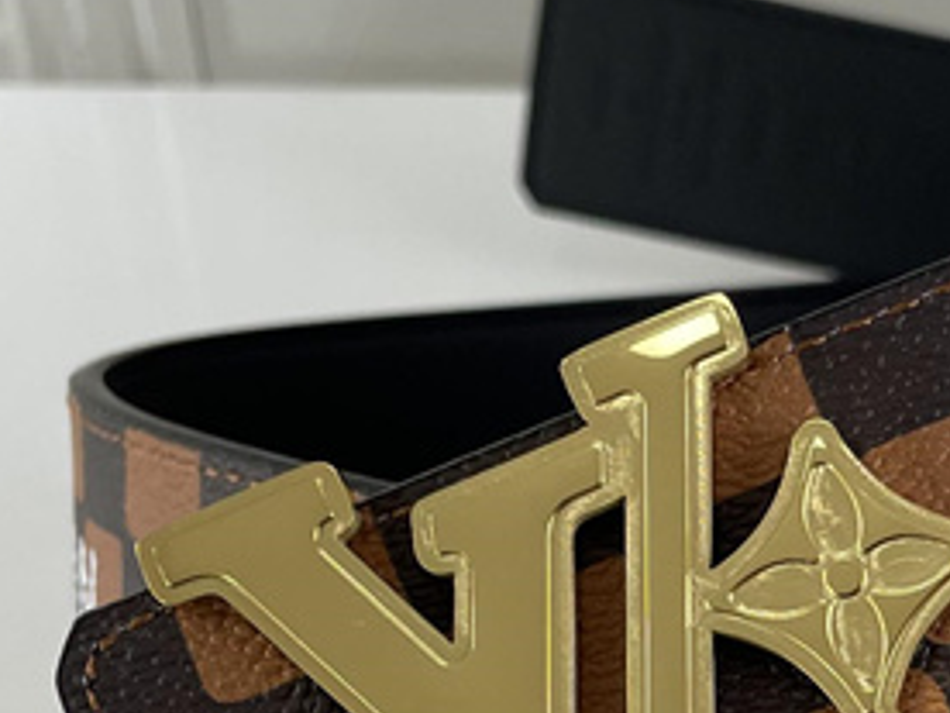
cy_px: 861
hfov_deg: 16.8
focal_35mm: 113
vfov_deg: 12.8
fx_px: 3101
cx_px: 1081
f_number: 1.6
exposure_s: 1/147
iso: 32
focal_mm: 4.2
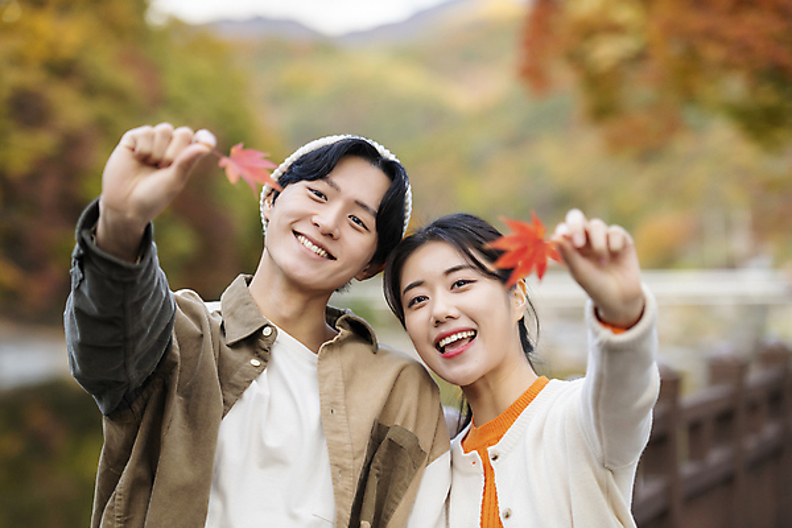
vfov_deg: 13.0
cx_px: 396
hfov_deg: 19.5
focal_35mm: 105
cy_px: 264
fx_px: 2310
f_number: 2.8
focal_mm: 105
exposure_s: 1/400
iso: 400
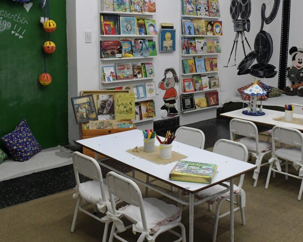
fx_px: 368
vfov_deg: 36.4
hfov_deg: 44.8
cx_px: 162
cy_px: 100
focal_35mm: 41
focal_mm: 18
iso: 2500
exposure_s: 1/100
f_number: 5.6
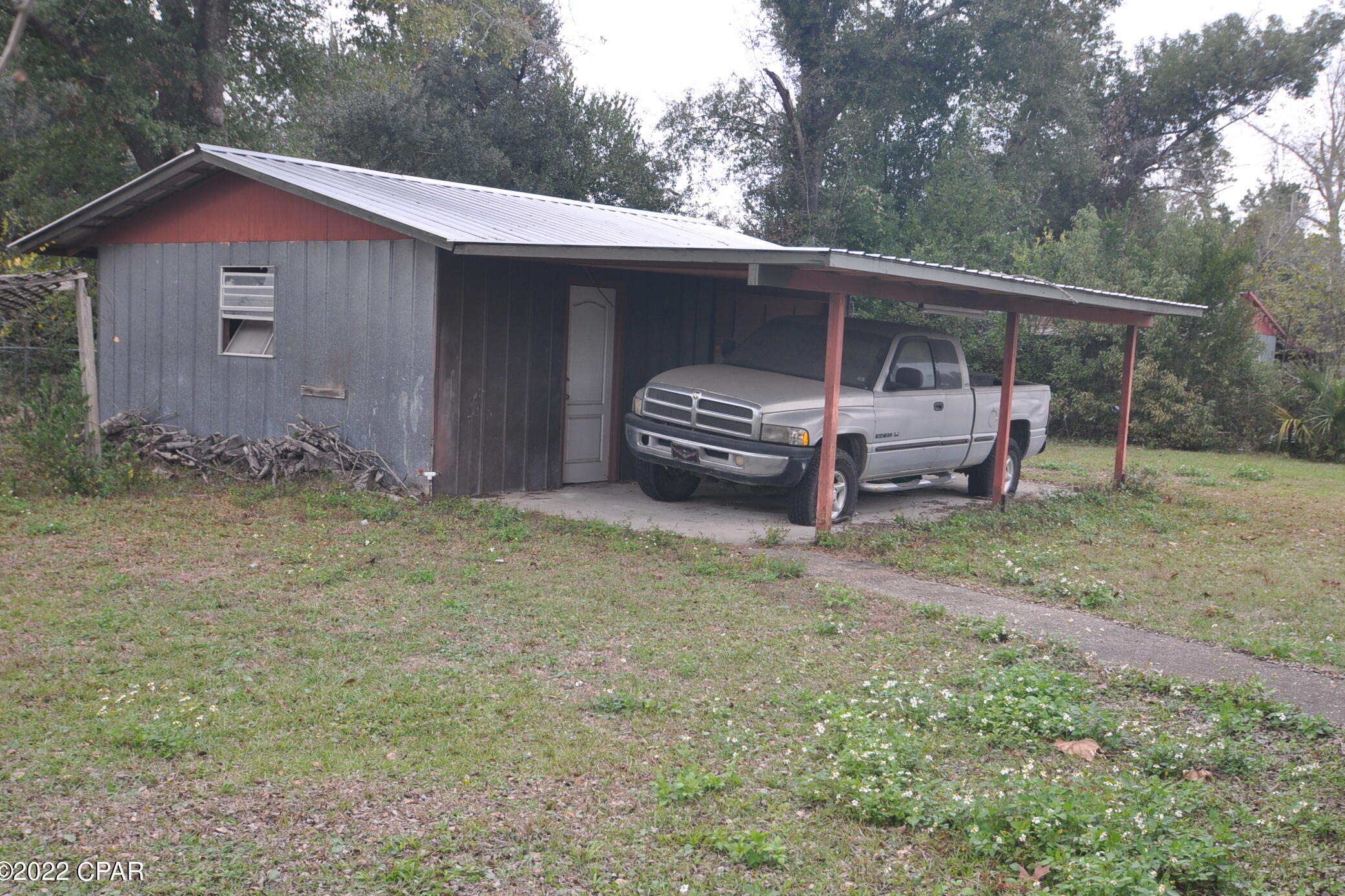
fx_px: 1382
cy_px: 453
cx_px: 682
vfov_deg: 35.9
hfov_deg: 51.9
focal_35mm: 37
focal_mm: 24
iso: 250
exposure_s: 1/80
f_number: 4.5
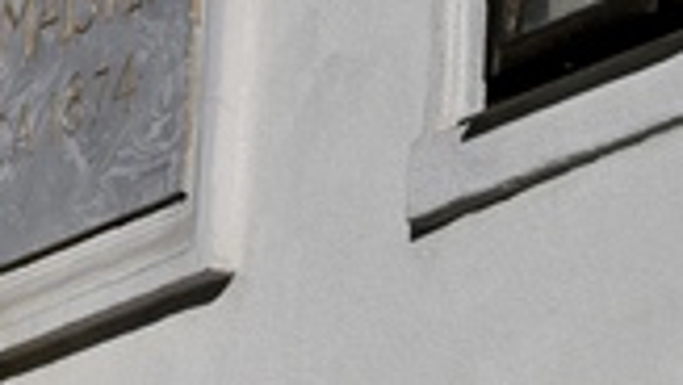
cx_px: -105
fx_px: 7866
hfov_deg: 5.0
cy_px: 192
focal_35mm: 434
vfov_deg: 2.8
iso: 320
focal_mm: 150
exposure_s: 1/2000
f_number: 10
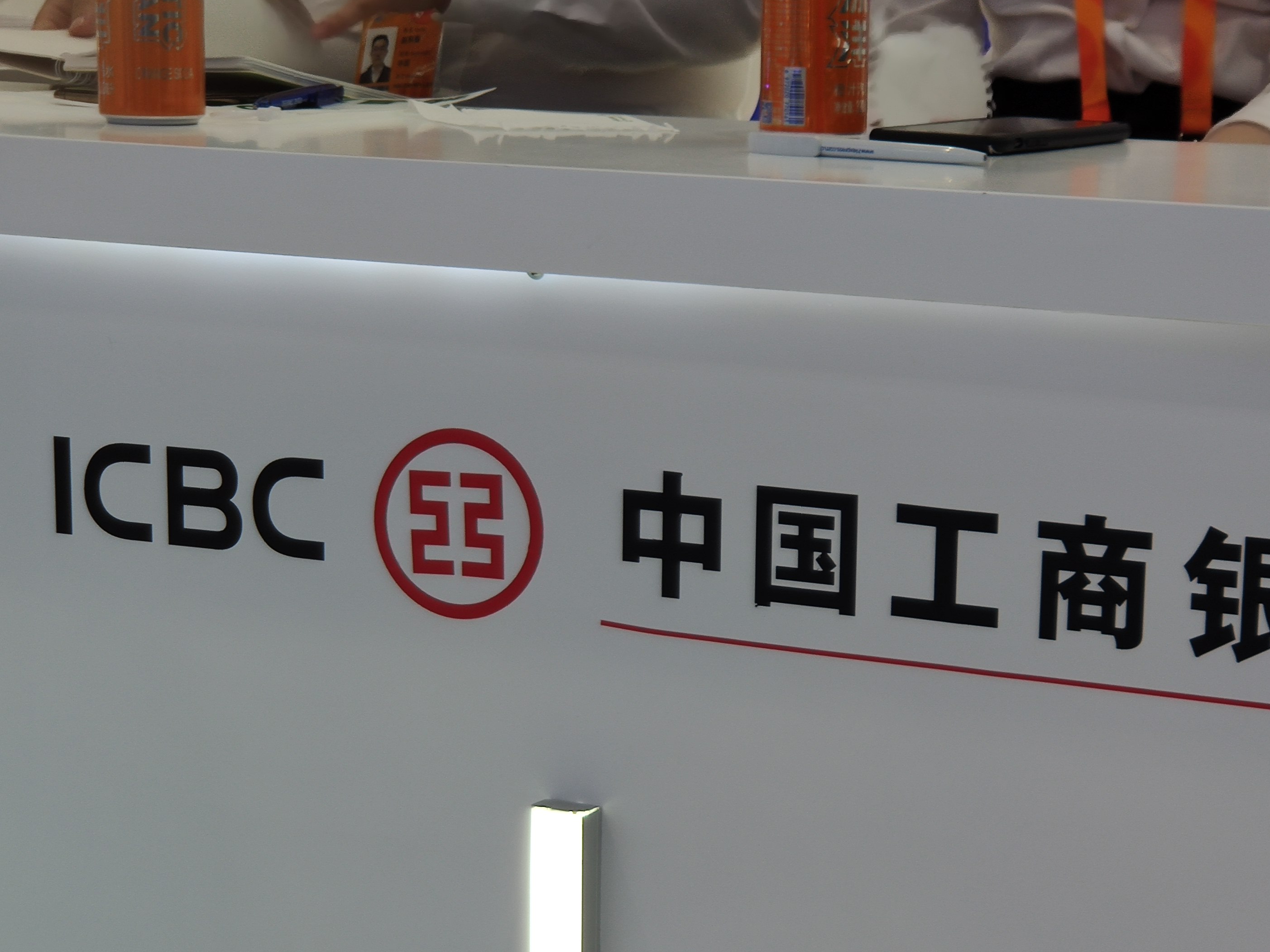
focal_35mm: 87
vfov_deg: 16.9
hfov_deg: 22.5
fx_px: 3191
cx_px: 739
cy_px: 625
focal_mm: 6.22
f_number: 2.2
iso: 114
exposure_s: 1/100
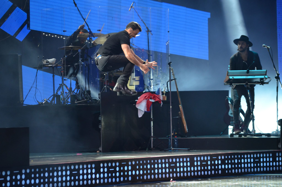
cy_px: 94
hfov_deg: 9.5
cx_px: 141
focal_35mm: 218
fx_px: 1700
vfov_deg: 6.3
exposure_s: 1/125
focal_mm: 145
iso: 800
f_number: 5
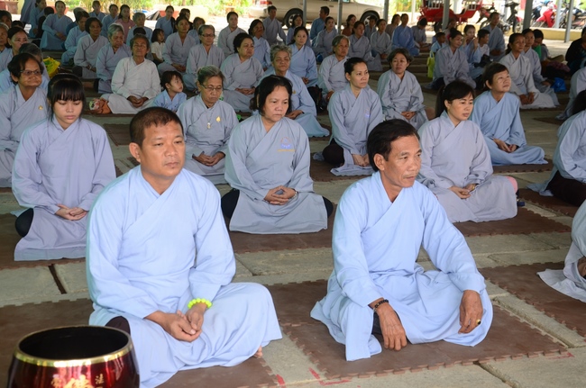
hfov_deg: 37.9
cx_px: 293
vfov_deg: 25.7
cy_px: 194
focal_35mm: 52
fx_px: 853
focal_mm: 35
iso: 400
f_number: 5.6
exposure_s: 1/60
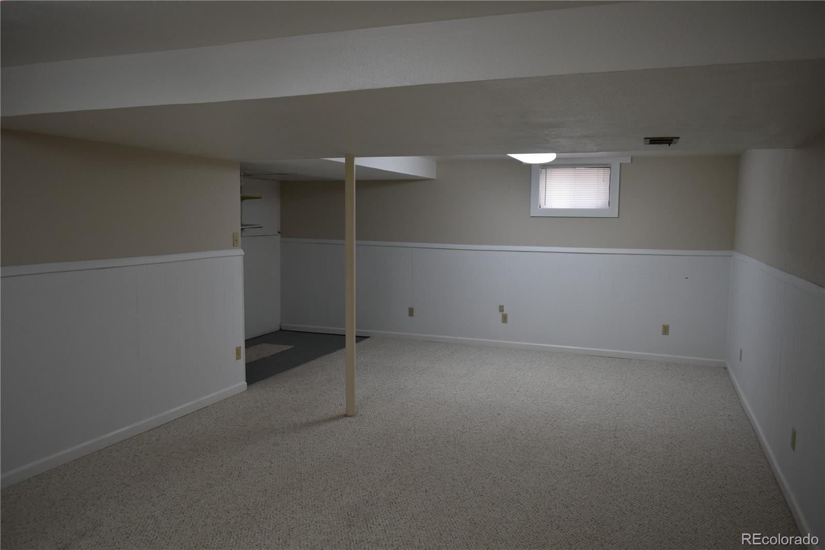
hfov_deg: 67.4
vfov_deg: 47.9
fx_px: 619
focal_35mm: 27
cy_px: 275
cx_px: 412
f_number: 4.5
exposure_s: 1/80
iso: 400
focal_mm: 18
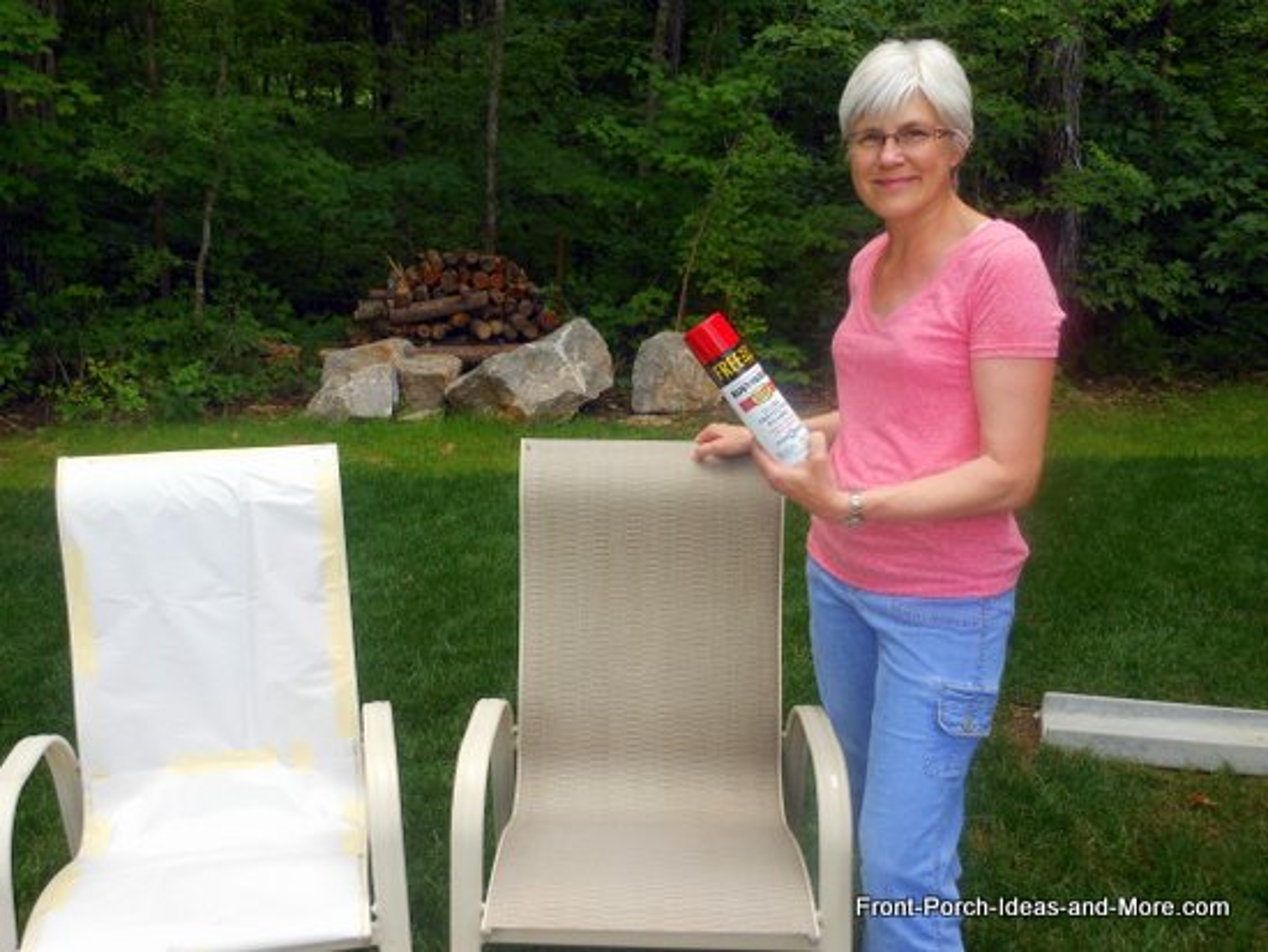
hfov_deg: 55.3
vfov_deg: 43.0
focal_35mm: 33
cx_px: 634
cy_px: 476
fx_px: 1209
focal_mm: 5.9
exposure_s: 1/125
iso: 80
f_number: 4
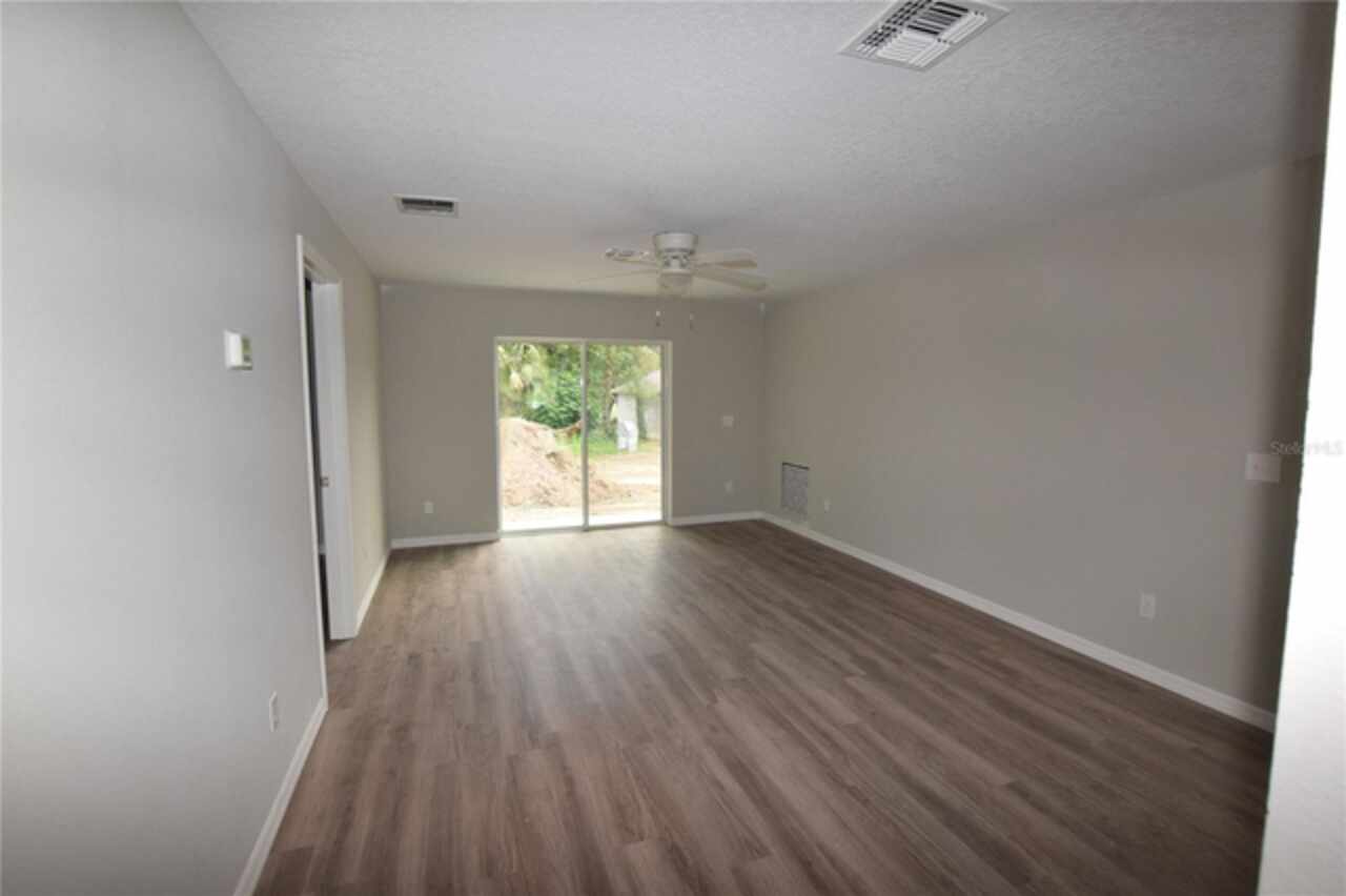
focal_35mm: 15
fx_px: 561
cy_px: 448
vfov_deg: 77.3
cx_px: 673
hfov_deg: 100.4
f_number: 8
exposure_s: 1/125
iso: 1600
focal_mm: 10
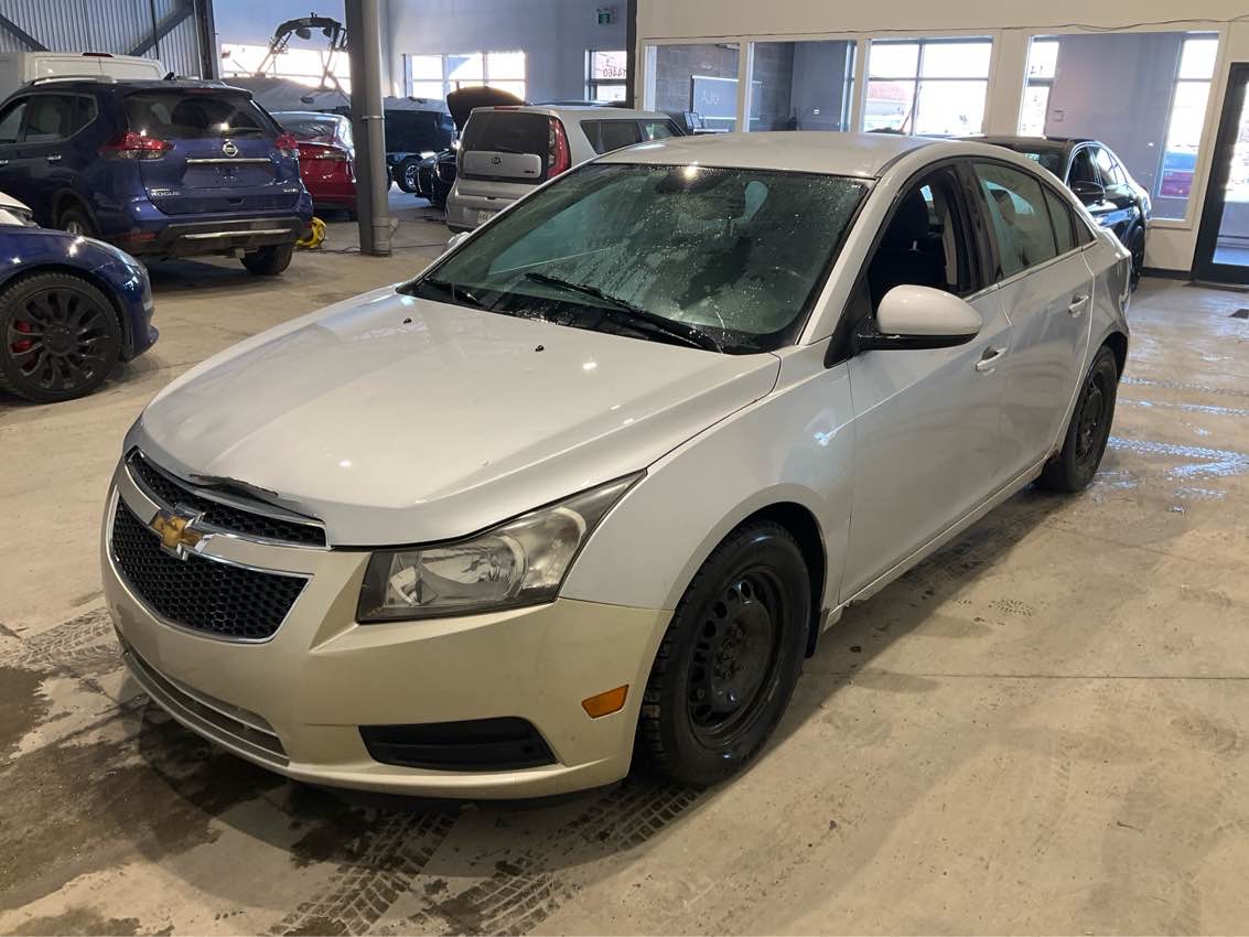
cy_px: 468
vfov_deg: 48.2
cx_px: 624
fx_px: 1046
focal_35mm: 29
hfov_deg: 61.7
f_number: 1.8
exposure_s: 1/60
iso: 40
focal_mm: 3
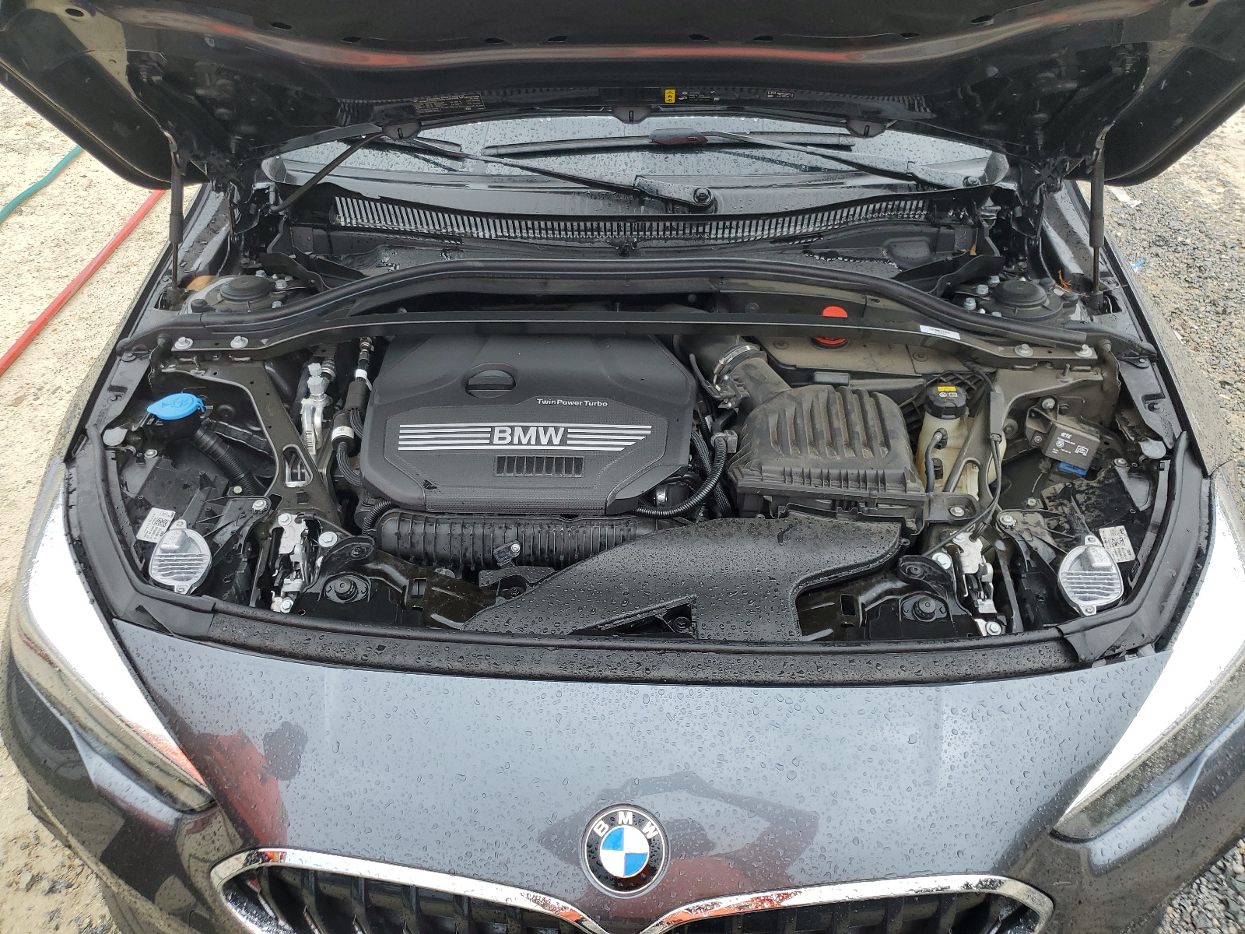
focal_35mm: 26
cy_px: 467
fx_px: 935
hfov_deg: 67.3
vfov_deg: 53.1
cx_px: 622
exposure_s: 1/833
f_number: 1.5
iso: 50
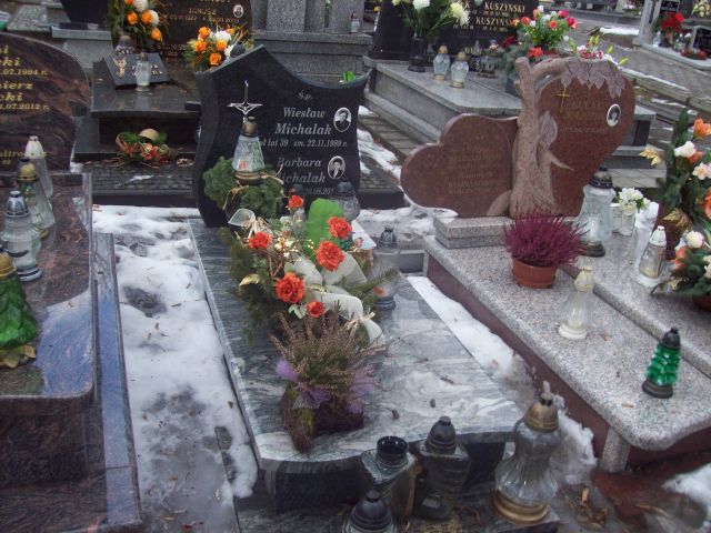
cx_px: 356
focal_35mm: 36
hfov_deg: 51.4
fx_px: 739
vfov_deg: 39.7
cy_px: 266
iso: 80
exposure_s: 1/179
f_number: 2.7
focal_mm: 6
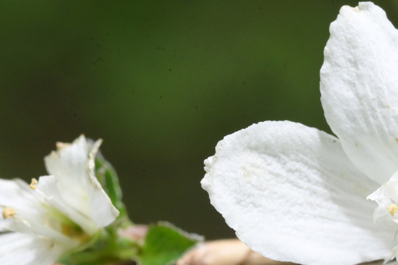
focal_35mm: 211
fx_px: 2333
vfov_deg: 6.5
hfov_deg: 9.7
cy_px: 228
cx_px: 396
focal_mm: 105
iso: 4000
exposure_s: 1/200
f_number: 25
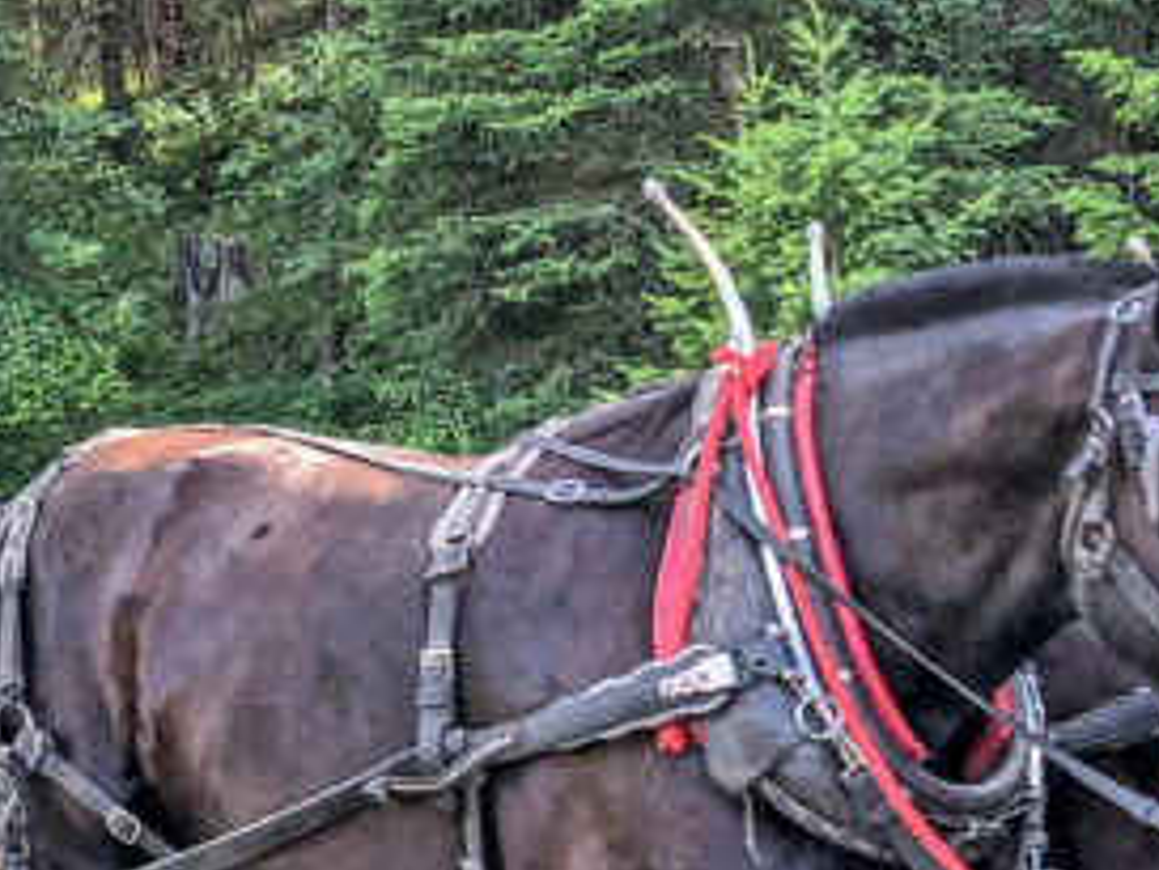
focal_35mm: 91
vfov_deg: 16.2
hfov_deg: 21.3
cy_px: 289
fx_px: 3048
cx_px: 284
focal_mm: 4
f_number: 1.8
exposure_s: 1/130
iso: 20
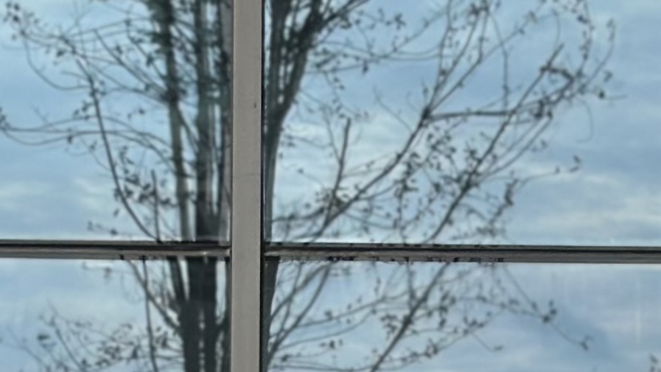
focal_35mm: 235
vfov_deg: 5.1
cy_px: 473
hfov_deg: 9.1
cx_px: 674
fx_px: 4120
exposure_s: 1/3597
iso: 80
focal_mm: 6.86
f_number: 1.78
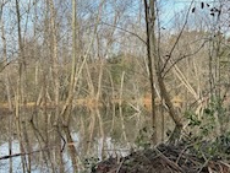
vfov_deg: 28.4
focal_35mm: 51
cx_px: 146
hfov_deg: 37.2
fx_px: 339
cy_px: 109
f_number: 1.78
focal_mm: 6.86
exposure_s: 1/1119
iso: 80
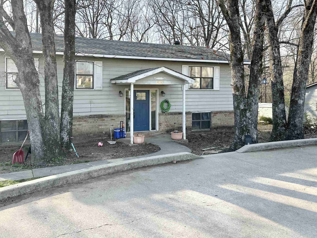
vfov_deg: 46.4
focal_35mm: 30
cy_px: 90
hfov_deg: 59.7
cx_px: 137
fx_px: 275
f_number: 1.78
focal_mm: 6.86
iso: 80
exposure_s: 1/1119
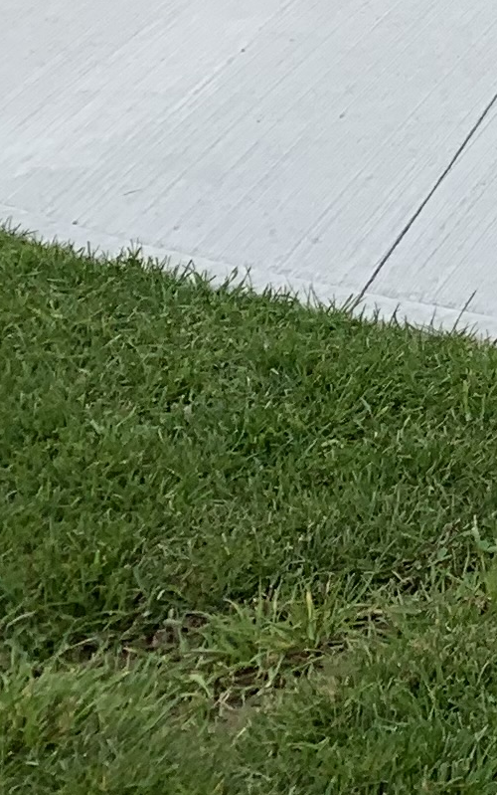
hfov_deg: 7.9
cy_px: -682
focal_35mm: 139
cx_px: 1581
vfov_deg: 13.4
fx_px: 3010
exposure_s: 1/2755
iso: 25
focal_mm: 4.25
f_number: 1.8
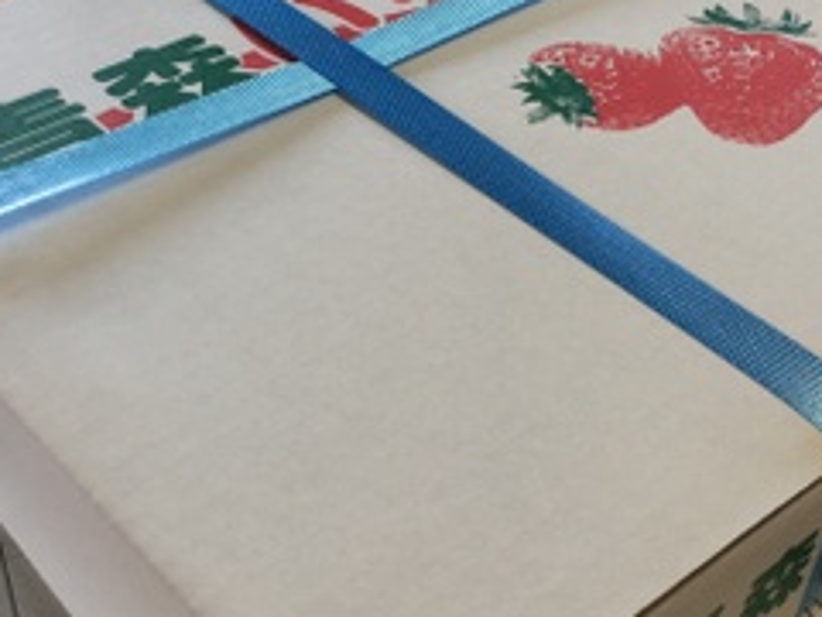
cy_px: 356
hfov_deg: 33.2
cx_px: 401
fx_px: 1377
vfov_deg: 25.2
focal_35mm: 58
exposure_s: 1/50
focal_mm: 4.15
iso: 32
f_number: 2.2
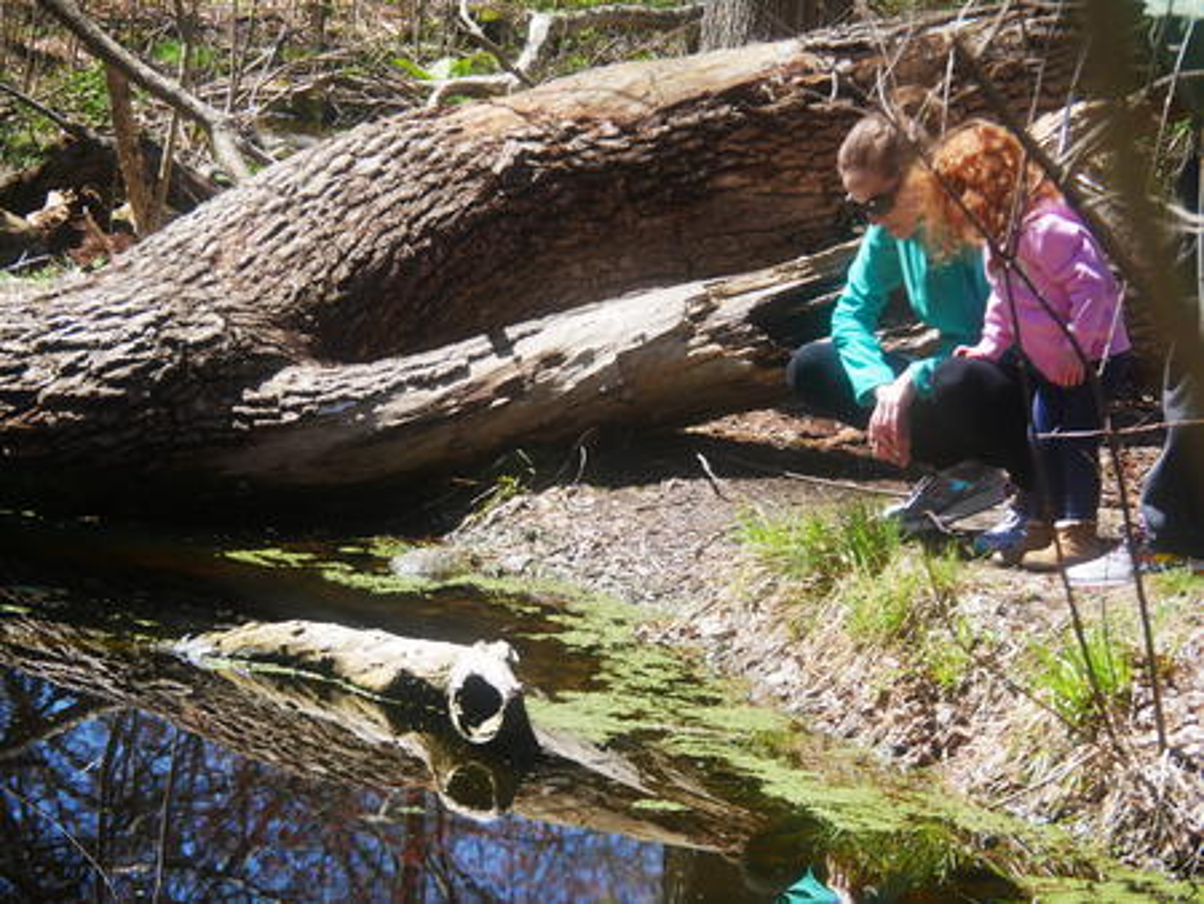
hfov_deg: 11.0
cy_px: 452
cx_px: 602
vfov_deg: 8.3
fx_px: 6264
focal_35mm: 180
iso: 200
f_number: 5.5
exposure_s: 1/320
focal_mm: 90
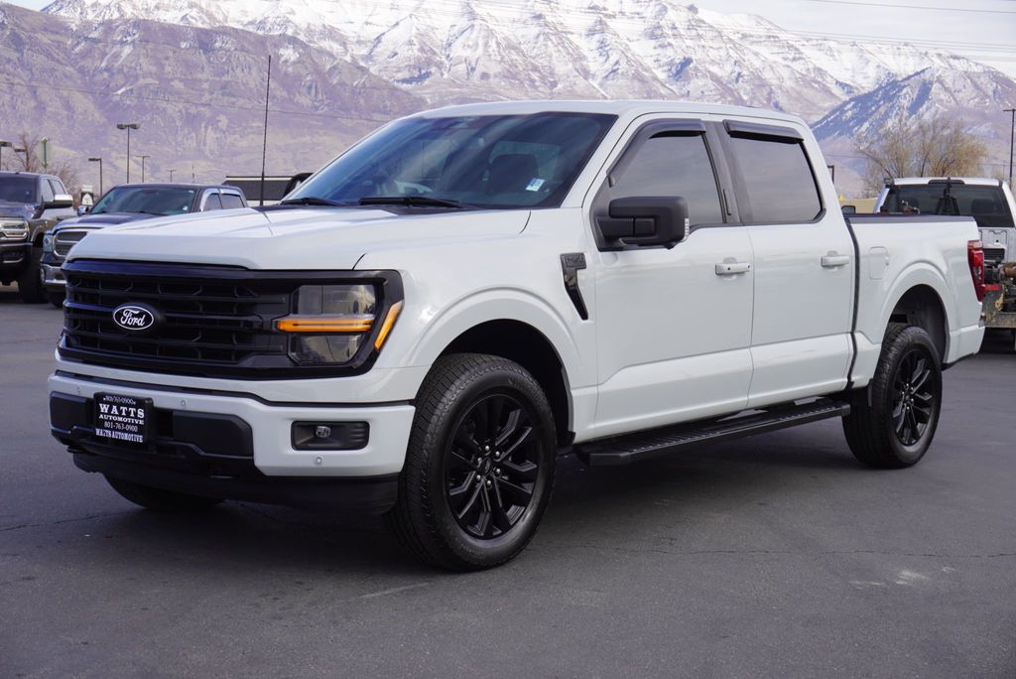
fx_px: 1482
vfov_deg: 25.8
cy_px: 340
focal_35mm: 52
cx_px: 508
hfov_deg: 37.8
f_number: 9
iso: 100
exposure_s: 1/100
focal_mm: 35
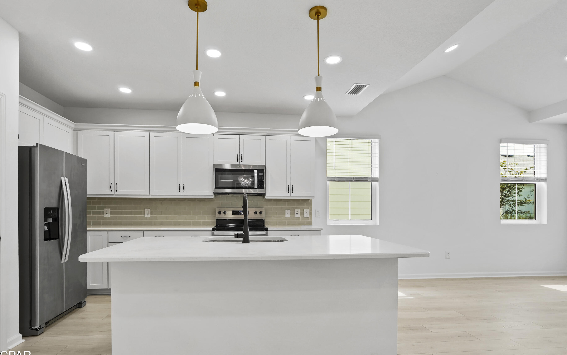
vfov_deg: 63.4
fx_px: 287
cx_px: 274
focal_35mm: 19
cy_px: 166
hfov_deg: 89.3
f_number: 4
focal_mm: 11
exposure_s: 1/20
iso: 100
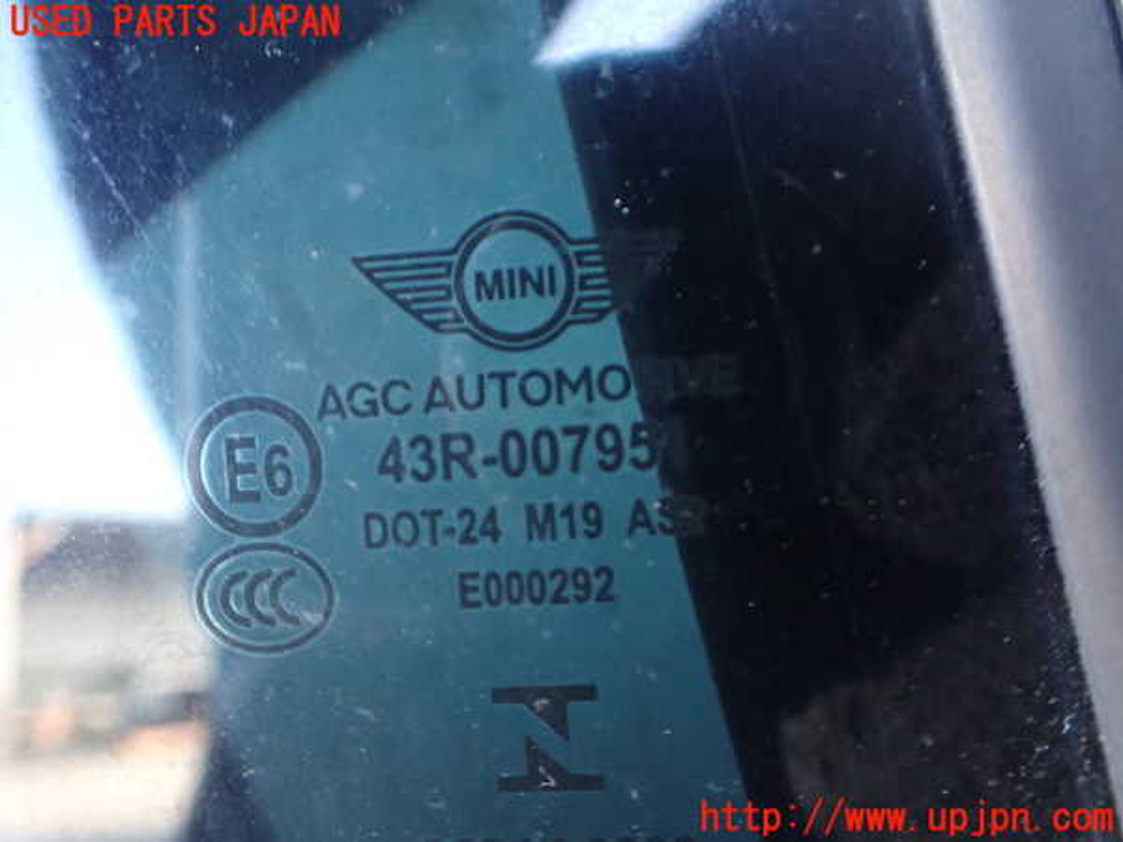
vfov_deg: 46.8
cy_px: 421
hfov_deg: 60.0
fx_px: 973
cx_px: 562
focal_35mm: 30
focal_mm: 5.4
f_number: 2.3
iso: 800
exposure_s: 1/125
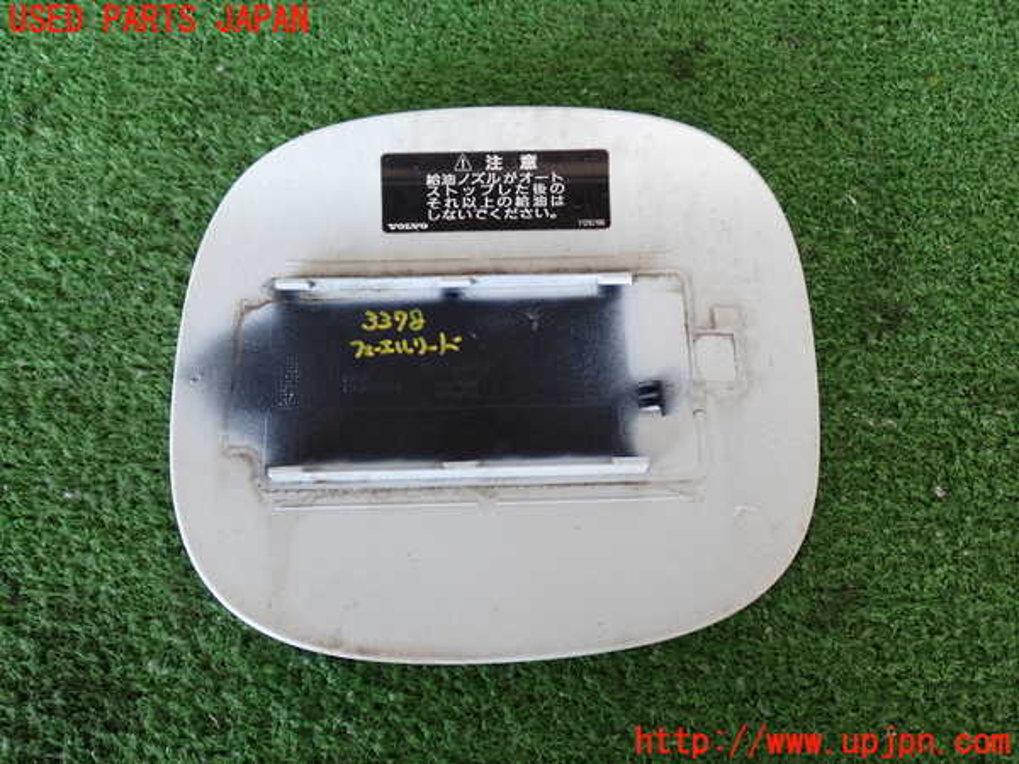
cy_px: 382
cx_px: 510
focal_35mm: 36
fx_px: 1060
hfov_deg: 51.4
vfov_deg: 39.7
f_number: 2.5
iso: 200
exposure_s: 1/40
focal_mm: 6.37
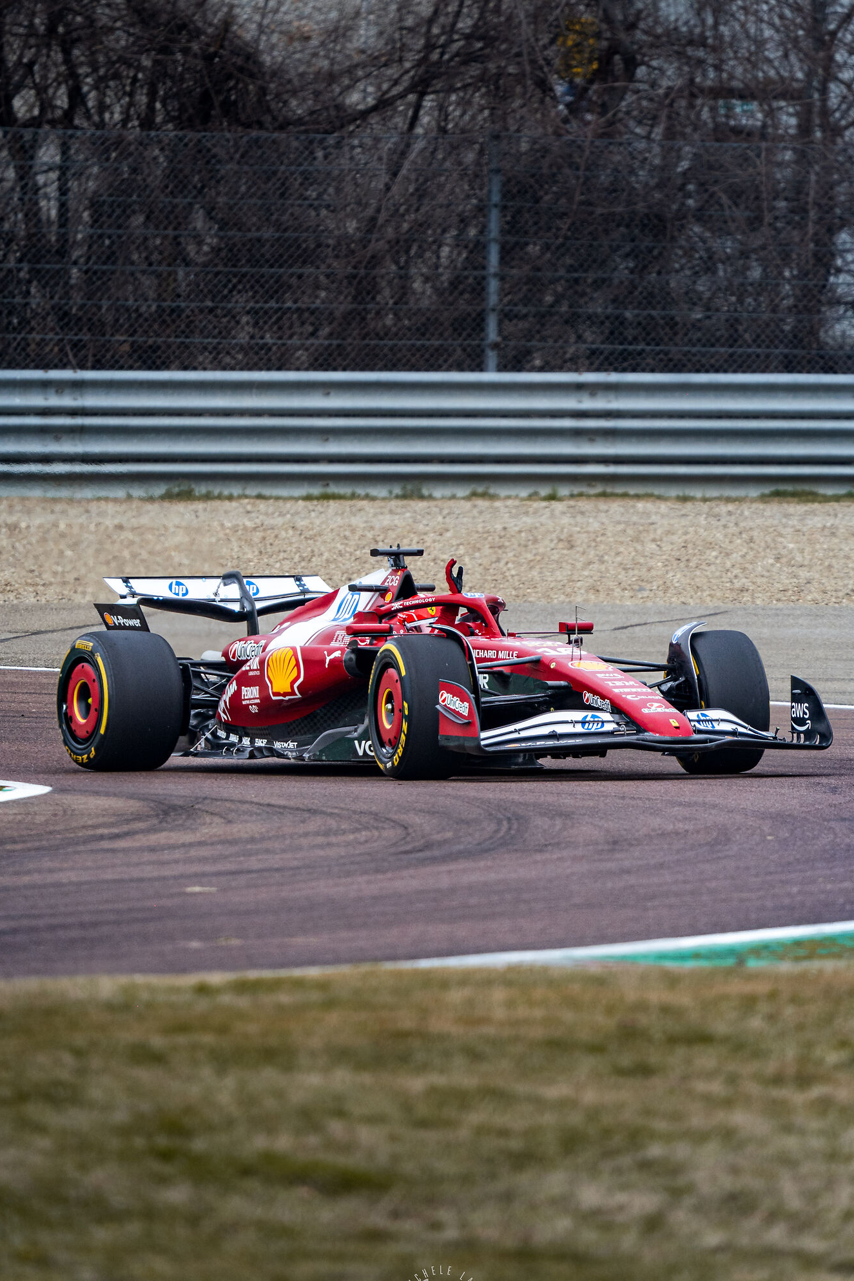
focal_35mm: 604
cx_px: 442
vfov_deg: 3.4
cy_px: 591
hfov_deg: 2.3
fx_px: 21487
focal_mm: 500
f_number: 6.3
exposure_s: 1/1600
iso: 1000
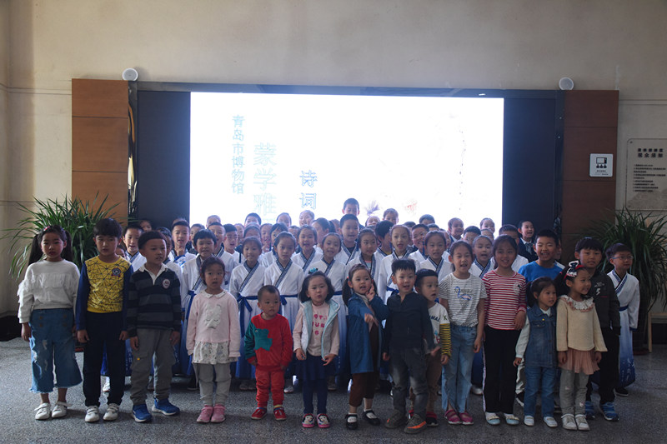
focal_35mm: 34
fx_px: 630
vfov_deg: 38.9
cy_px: 222
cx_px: 334
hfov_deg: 55.8
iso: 3200
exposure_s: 1/40
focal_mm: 34
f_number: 9
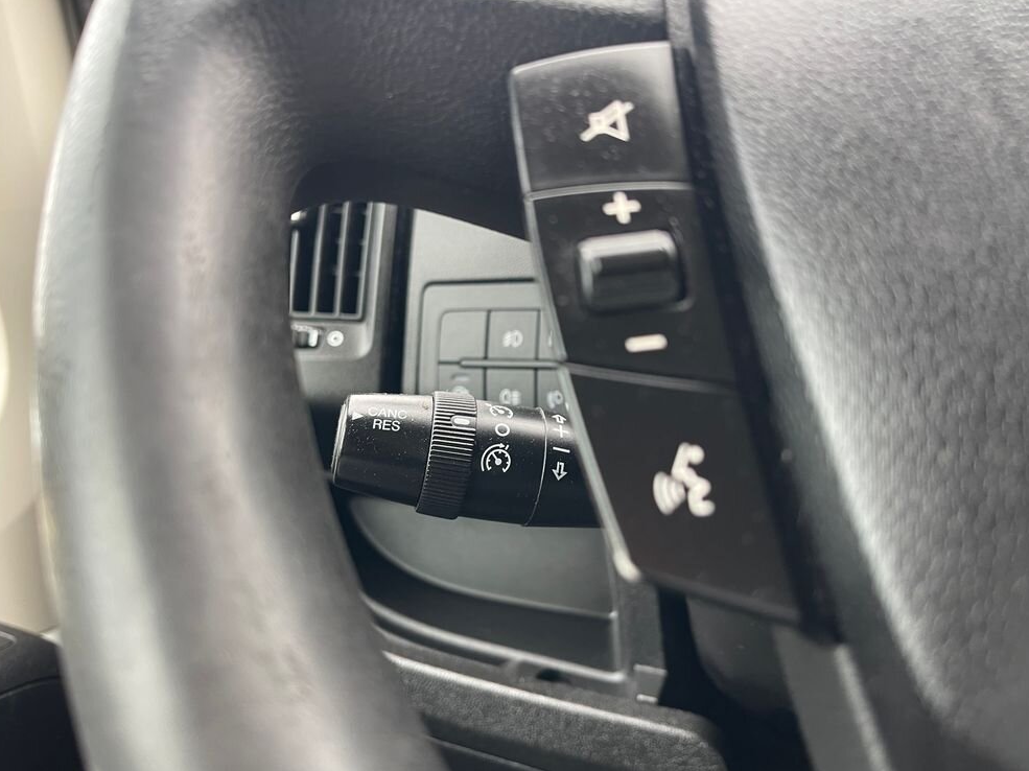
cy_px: 397
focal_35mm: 26
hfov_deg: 67.3
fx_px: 773
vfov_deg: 53.0
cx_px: 508
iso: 160
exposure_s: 1/60
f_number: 1.6
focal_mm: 5.1
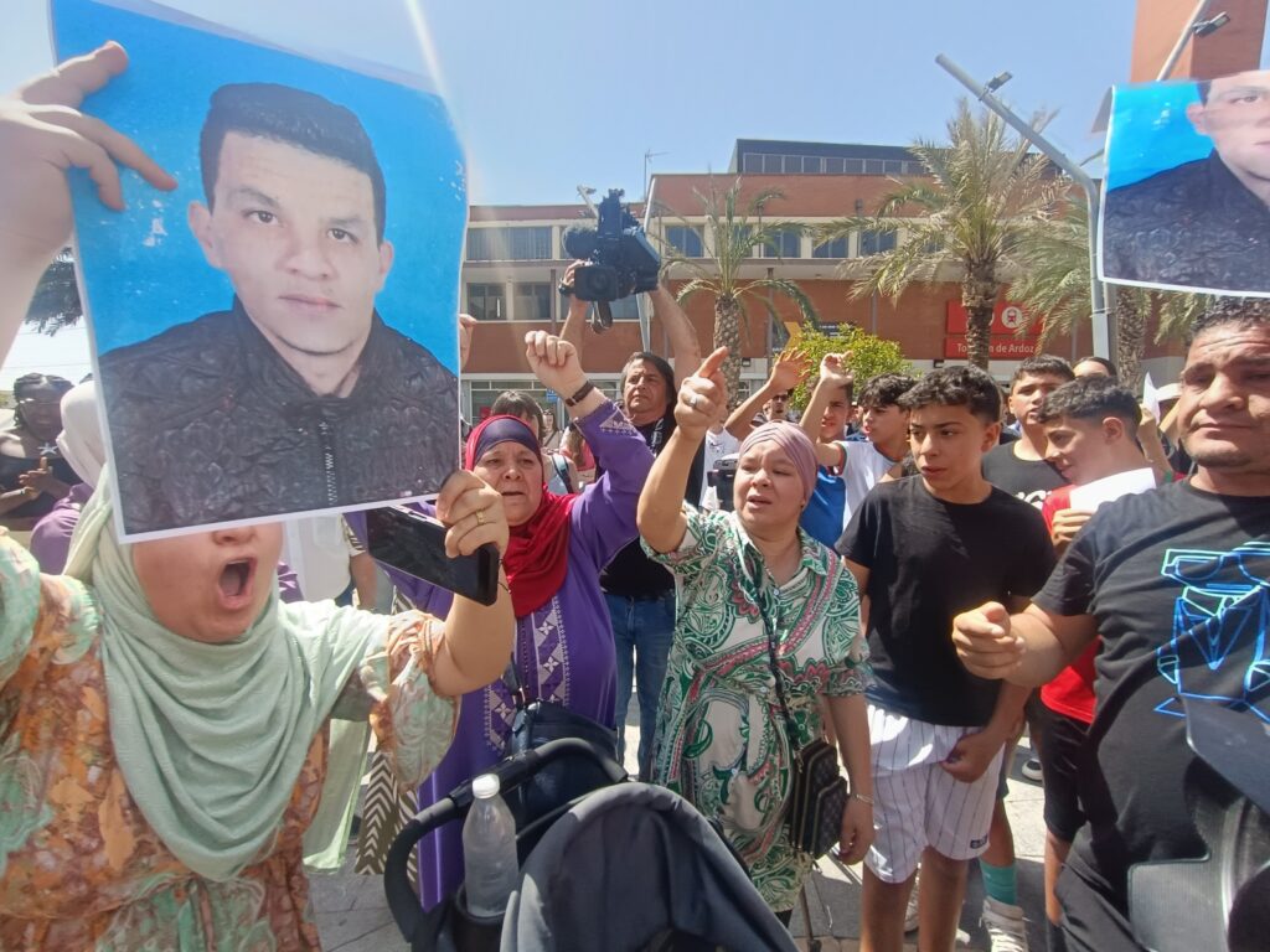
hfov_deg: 94.5
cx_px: 635
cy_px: 476
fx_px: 587
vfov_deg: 78.1
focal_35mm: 16
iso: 50
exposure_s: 1/373
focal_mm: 1.66
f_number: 2.2
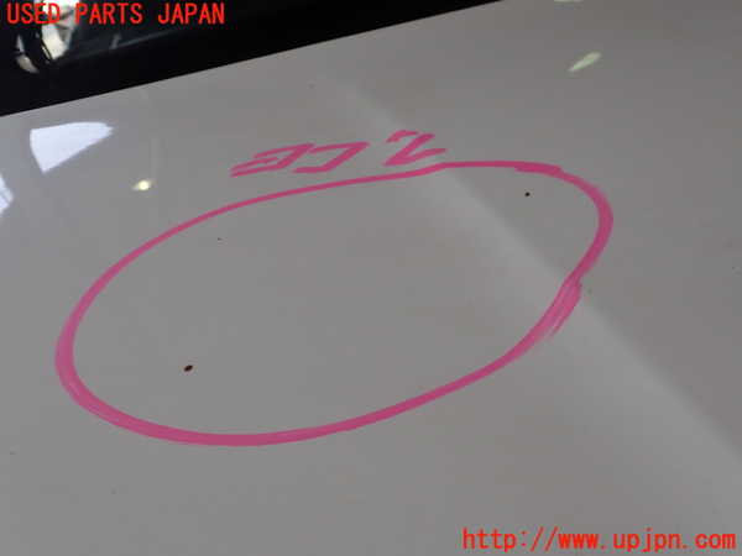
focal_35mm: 30
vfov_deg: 46.8
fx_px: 643
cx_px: 371
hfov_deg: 60.0
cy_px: 278
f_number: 3.2
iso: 100
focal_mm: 5.4
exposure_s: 1/200
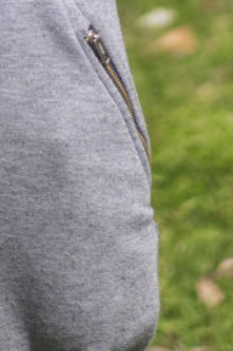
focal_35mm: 359
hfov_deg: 3.8
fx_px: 3490
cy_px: -749
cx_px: -84
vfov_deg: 5.4
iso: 160
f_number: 1.8
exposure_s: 1/8000
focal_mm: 55
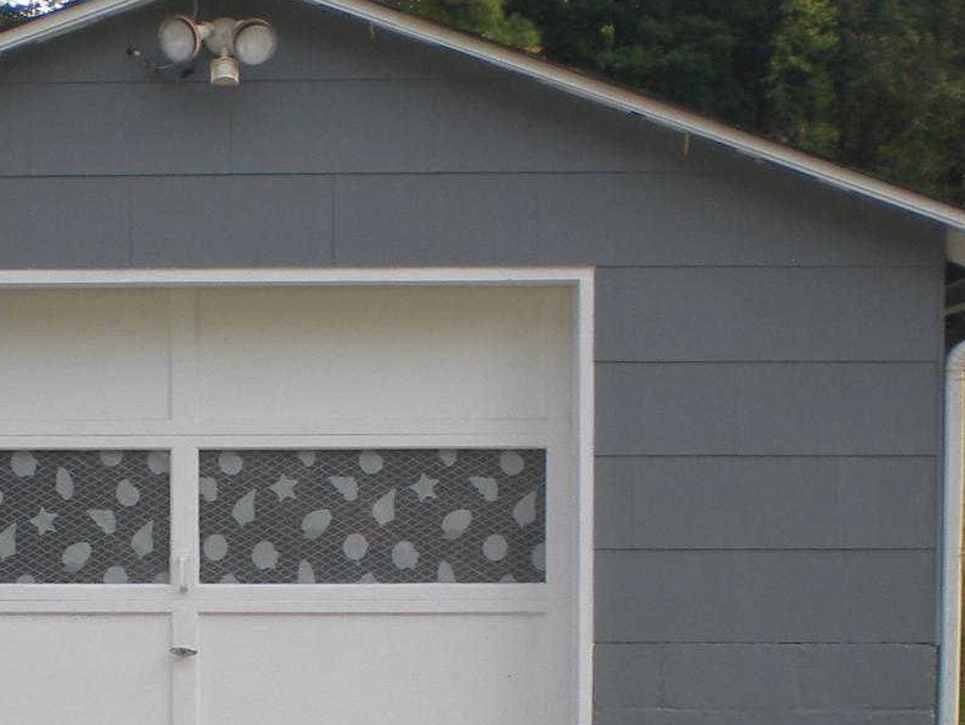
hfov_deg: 19.7
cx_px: 223
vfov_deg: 14.8
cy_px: 594
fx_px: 2761
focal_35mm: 99
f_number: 4.6
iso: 64
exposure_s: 1/160
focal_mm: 6.3
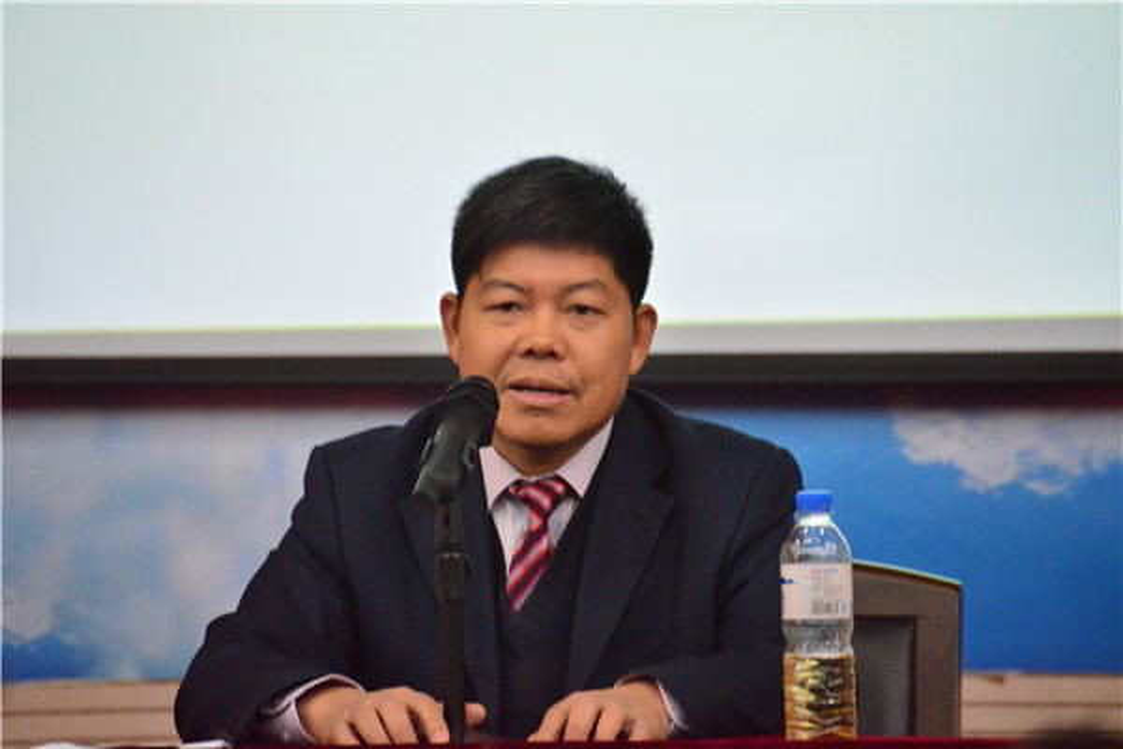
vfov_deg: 3.1
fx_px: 14036
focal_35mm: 450
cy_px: 374
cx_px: 562
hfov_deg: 4.6
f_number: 5.6
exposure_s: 1/30
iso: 2800
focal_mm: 300
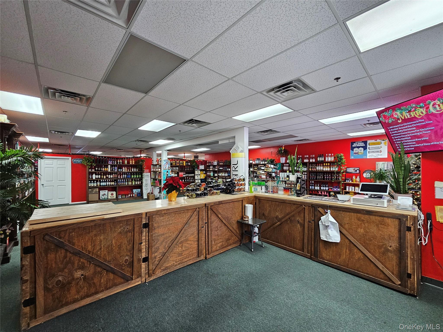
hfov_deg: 106.2
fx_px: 166
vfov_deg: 89.9
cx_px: 222
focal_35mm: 13
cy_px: 166
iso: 320
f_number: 2.2
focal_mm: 2.2
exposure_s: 1/40
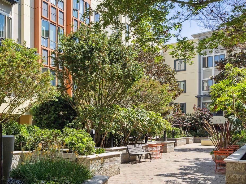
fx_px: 242
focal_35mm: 34
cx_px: 38
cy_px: 120
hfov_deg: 49.7
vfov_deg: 41.4
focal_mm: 16
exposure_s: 1/640
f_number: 8
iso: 400
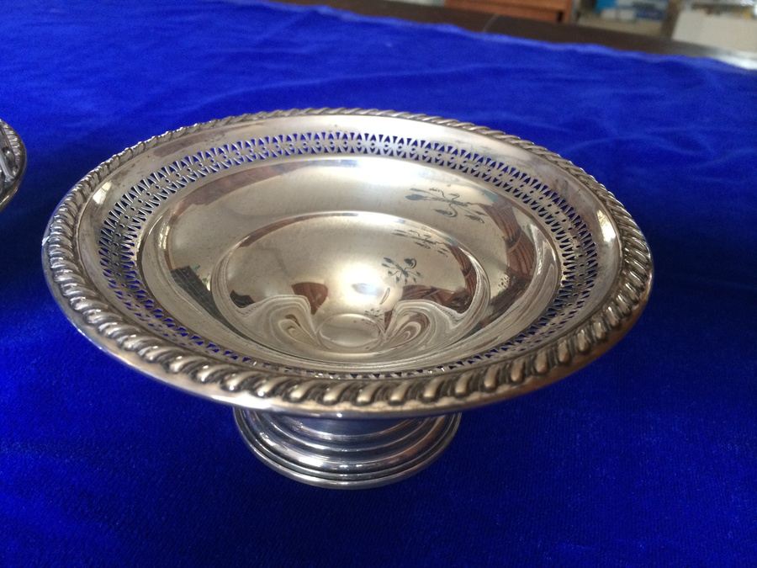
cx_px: 378
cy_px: 284
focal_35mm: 30
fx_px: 656
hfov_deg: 60.0
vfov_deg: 46.8
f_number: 2.2
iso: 160
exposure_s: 1/30
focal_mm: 4.12
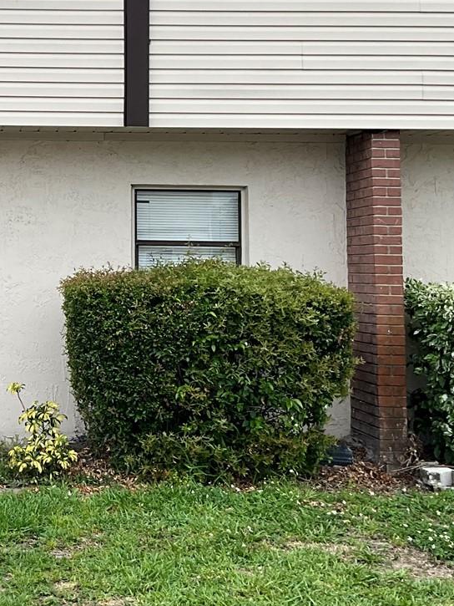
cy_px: 174
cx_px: -14
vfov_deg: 29.9
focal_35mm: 64
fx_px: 1119
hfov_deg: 22.0
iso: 25
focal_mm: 3
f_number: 1.8
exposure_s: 1/250
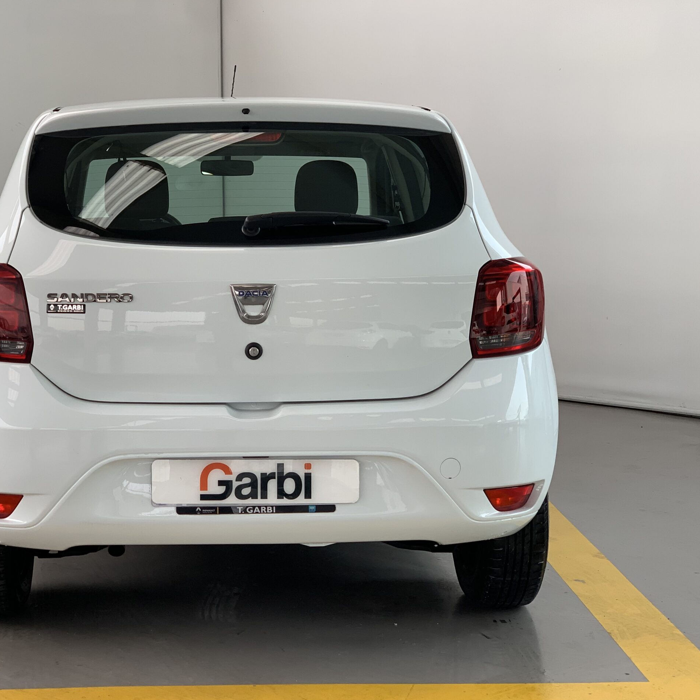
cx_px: 256
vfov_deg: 27.7
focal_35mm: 62
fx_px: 1418
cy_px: 350
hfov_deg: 27.6
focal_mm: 6
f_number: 2.4
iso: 32
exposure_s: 1/122
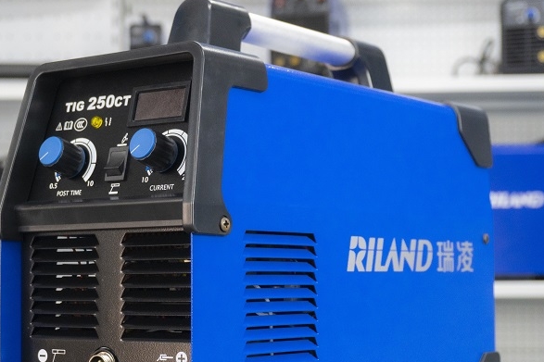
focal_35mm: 80
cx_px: 216
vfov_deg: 17.1
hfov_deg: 25.4
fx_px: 1204
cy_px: 237
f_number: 6.3
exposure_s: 1/80
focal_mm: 39
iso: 2000
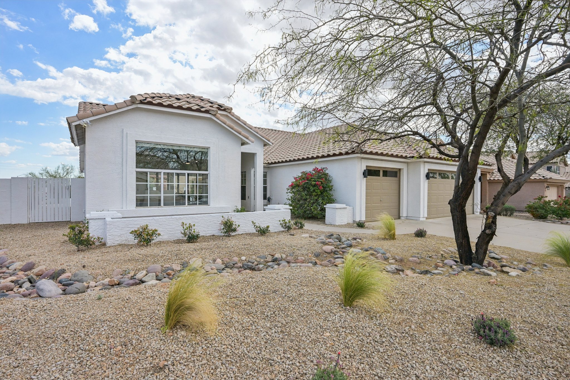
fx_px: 285
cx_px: 285
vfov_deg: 67.4
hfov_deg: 90.0
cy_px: 190
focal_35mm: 18
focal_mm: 18
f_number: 8
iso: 500
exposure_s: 1/1000
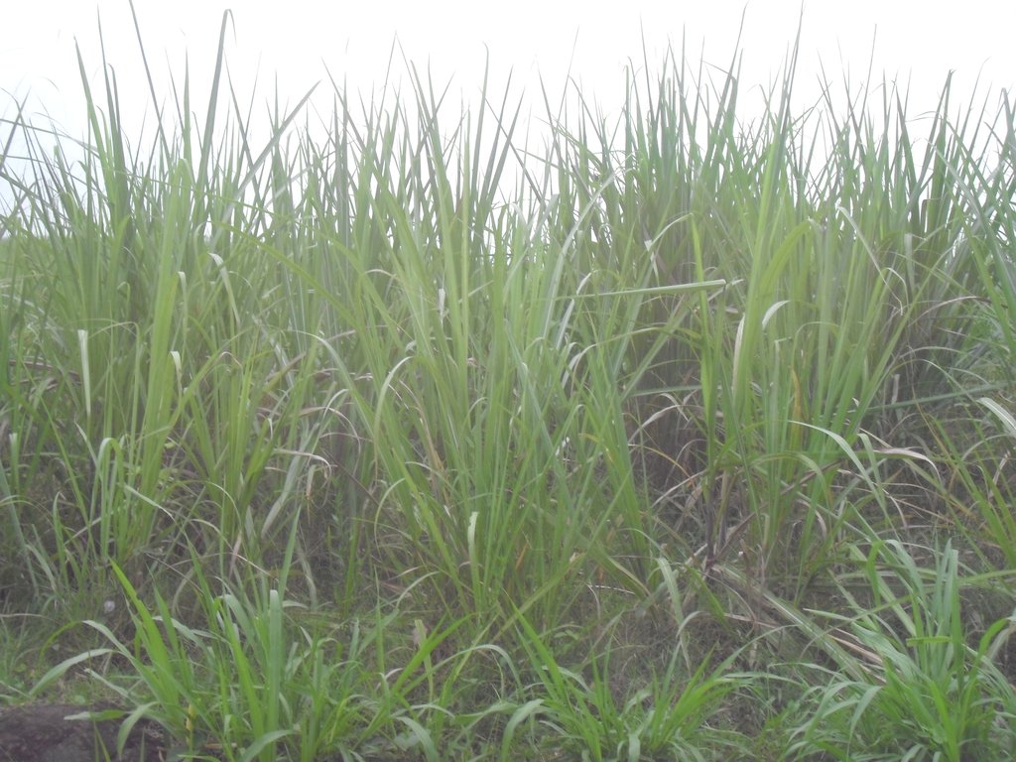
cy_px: 381
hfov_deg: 34.9
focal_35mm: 55
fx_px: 1614
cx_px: 508
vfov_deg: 26.6
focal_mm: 9
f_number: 3.4
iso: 200
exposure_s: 1/125
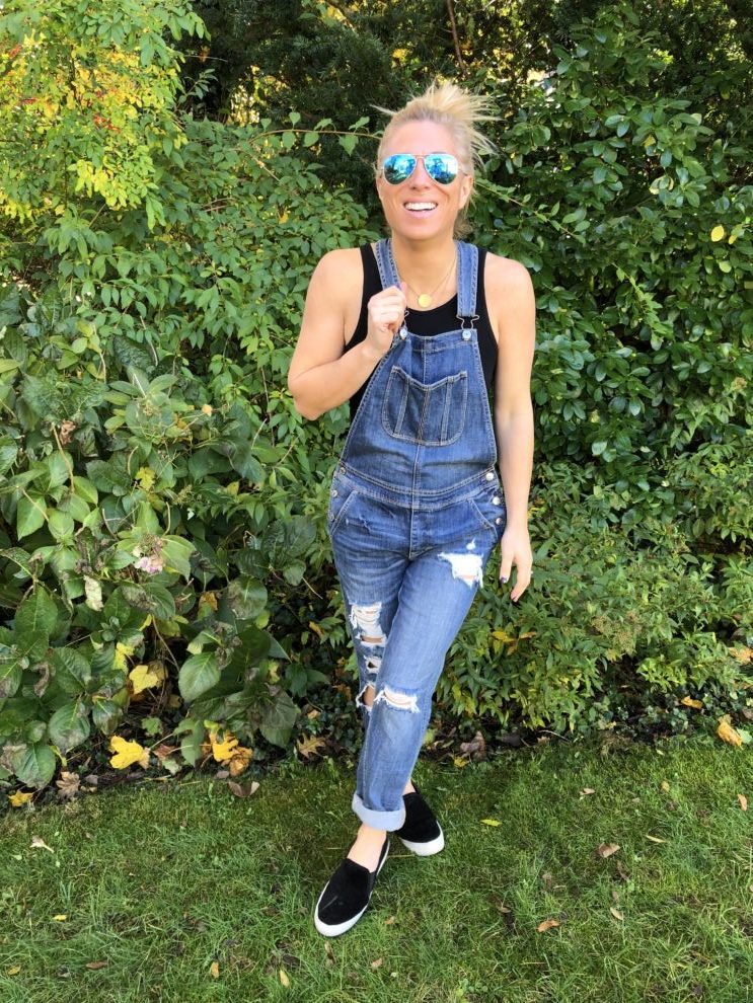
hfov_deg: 49.8
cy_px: 502
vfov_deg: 63.4
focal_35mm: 28
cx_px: 376
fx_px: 812
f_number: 1.8
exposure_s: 1/120
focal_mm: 3.99
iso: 40
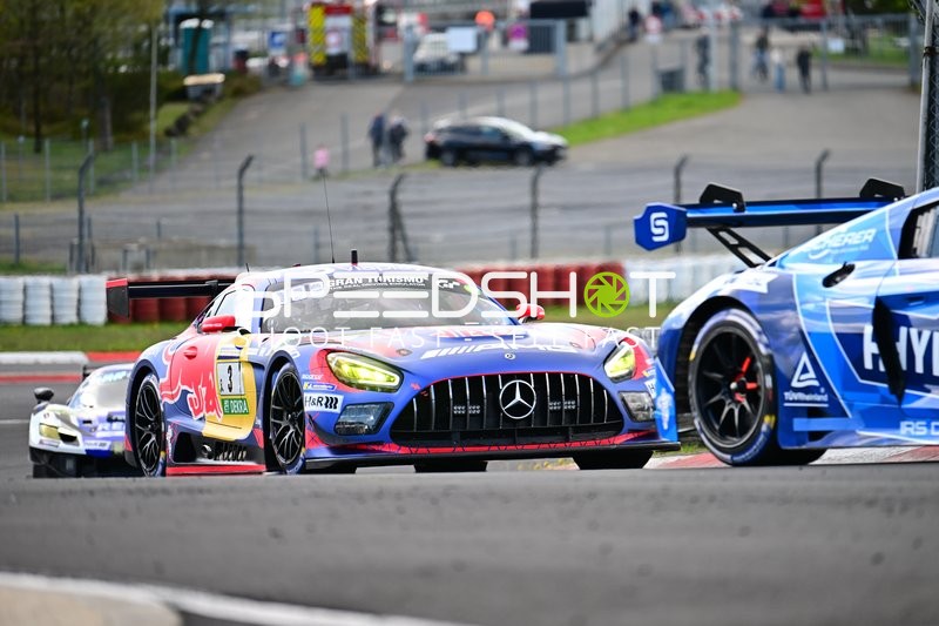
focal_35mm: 200
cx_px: 470
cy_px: 313
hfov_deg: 10.3
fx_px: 5215
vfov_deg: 6.9
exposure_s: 1/1250
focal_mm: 200
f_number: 2.8
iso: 250
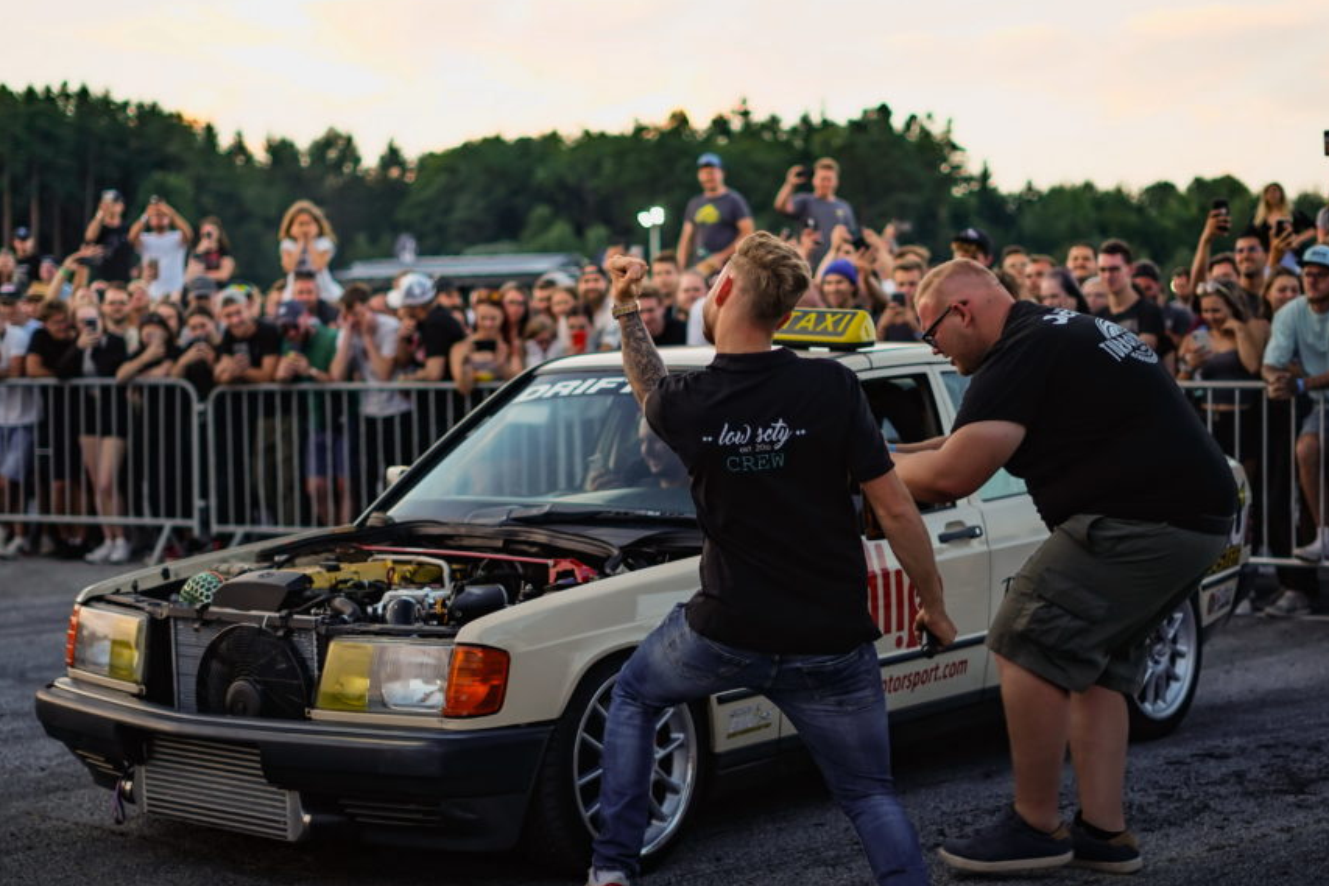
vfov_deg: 22.6
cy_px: 512
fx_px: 2215
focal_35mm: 60
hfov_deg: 33.3
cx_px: 572
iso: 400
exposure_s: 1/320
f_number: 1.8
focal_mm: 50
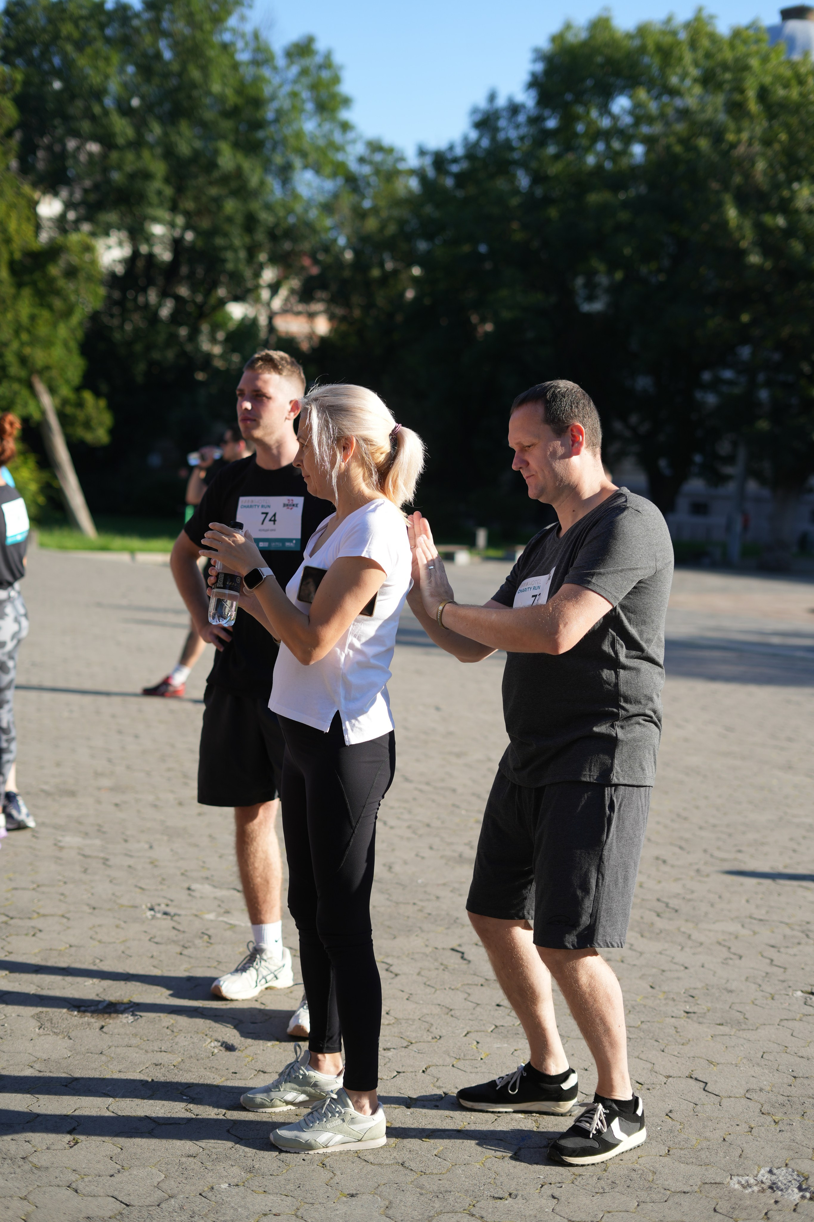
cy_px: 611
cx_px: 407
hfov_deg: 27.0
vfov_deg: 39.6
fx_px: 1696
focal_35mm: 50
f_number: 2.5
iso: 100
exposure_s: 1/1000
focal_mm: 50
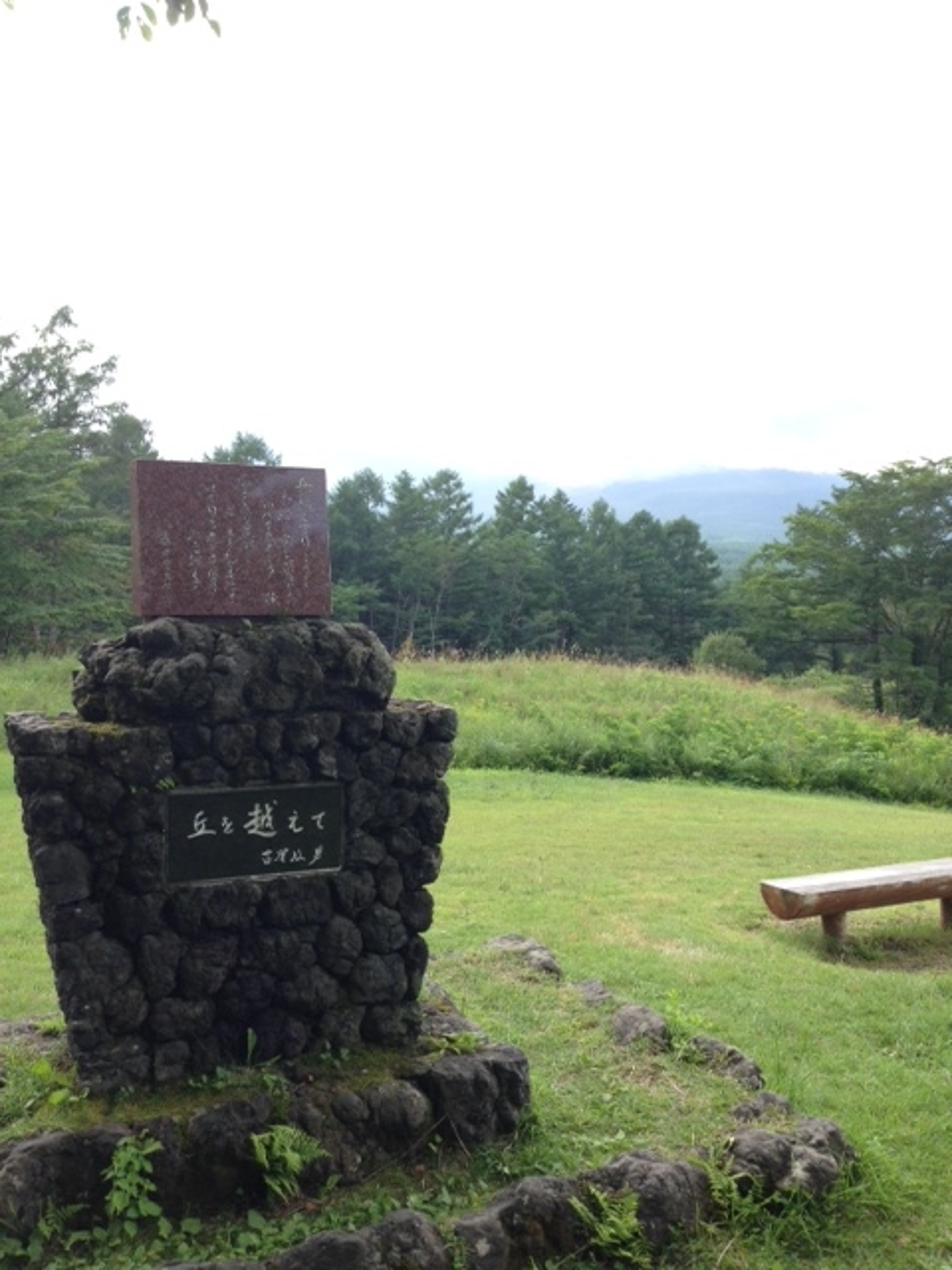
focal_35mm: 33
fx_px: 1210
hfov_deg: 42.9
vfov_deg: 55.4
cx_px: 476
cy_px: 635
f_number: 2.4
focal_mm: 4.12
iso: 50
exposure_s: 1/252
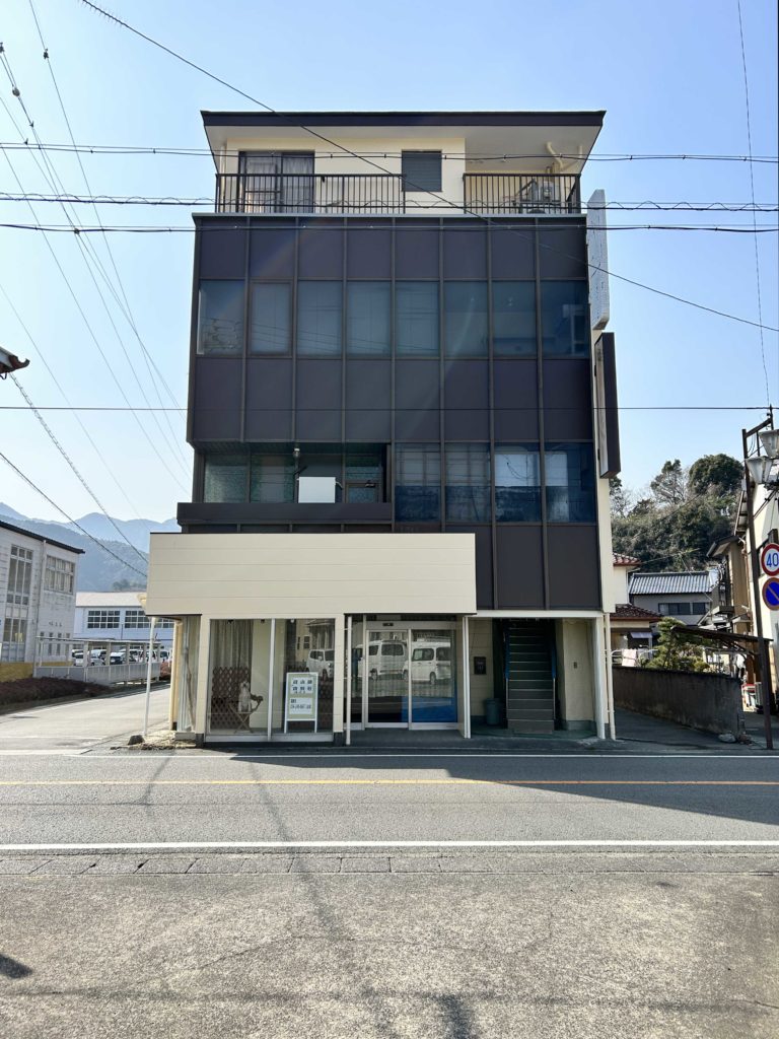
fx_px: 780
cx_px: 390
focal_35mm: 26
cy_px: 520
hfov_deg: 53.1
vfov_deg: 67.3
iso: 50
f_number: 1.5
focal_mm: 5.7
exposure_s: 1/3571
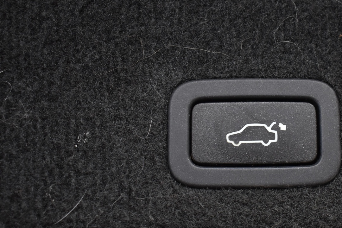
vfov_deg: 19.5
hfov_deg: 28.6
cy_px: 133
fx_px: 663
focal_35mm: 70
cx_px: 251
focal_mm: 31
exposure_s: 1/50
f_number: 4.2
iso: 1000
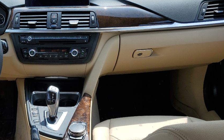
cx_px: 40
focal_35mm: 52
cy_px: 131
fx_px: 317
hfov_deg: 37.3
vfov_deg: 24.1
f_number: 1.5
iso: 50
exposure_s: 1/1111
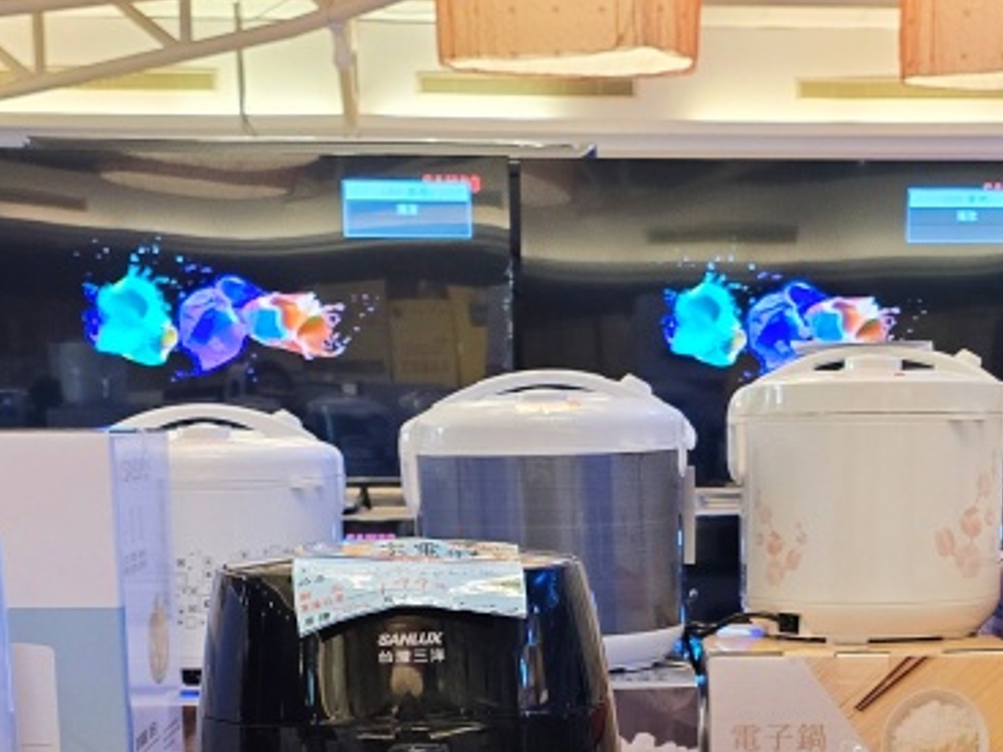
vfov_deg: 18.7
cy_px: 866
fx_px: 2173
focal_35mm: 75
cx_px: 624
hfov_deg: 25.9
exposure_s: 1/120
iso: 250
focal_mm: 6.3
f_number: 1.7
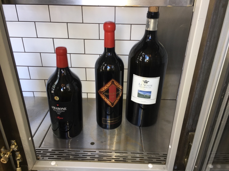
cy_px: 86
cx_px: 114
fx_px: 192
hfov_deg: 61.7
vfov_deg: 48.2
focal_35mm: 29
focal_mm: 4.15
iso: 32
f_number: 2.2
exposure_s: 1/33
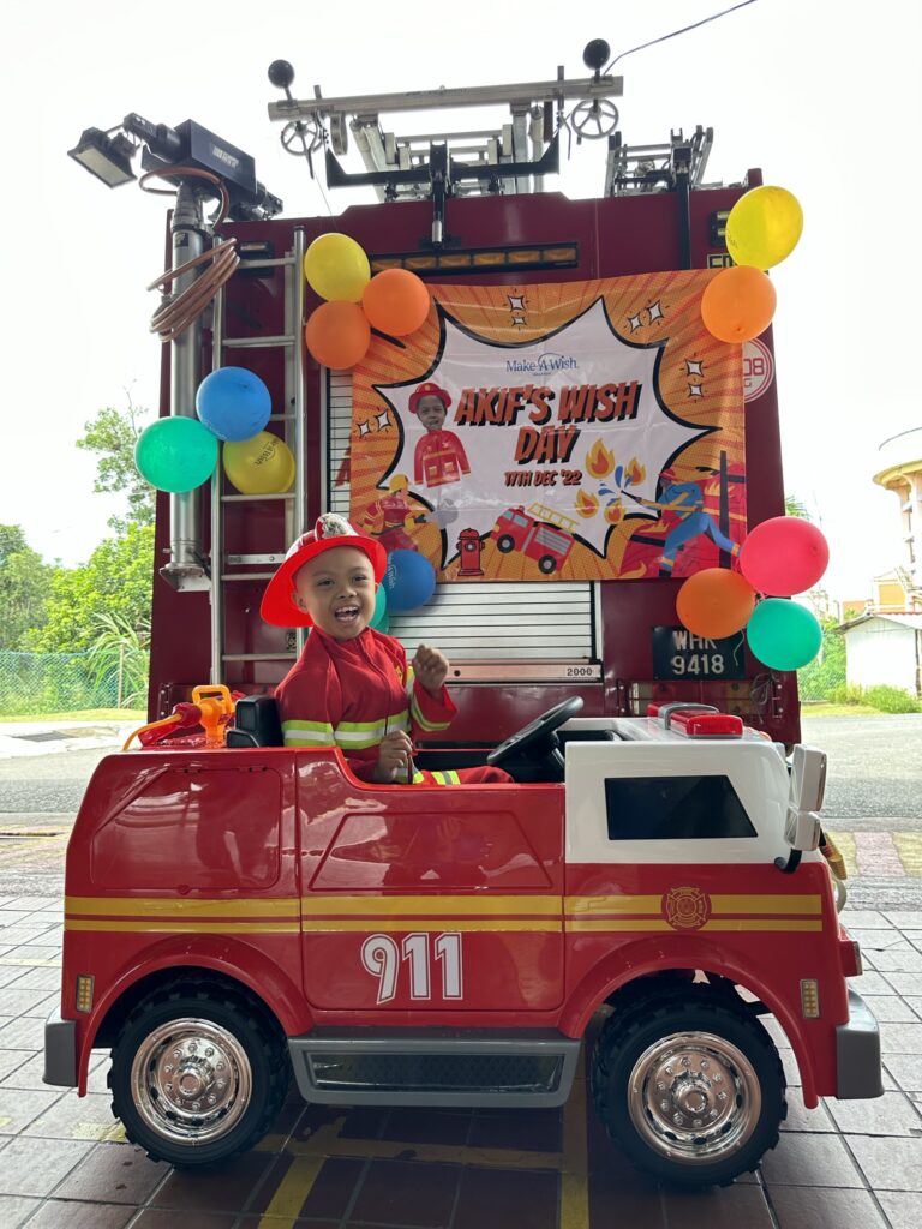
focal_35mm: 24
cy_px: 614
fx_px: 852
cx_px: 461
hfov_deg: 56.8
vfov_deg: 71.6
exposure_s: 1/322
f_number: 1.78
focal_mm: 6.86
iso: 80
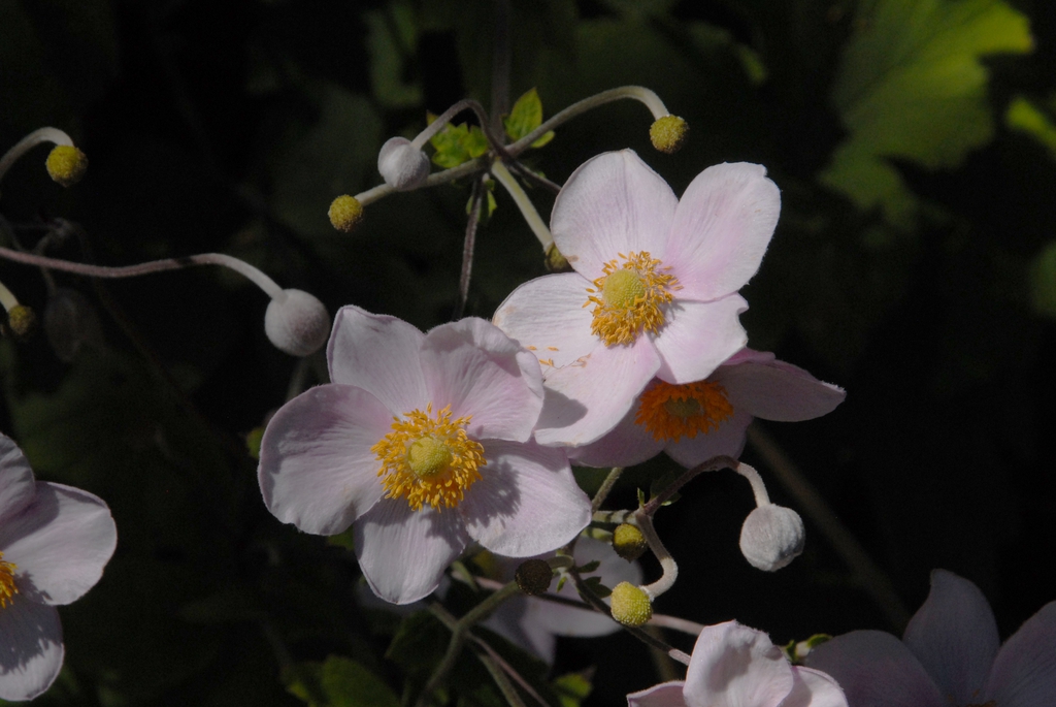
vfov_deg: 5.9
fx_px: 6827
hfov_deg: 8.8
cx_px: 528
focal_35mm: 232
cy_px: 354
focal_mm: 155
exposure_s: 1/640
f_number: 13
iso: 400
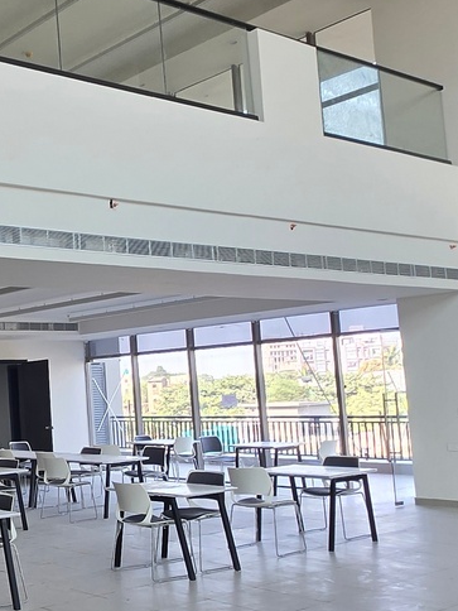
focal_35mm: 43
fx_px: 759
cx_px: -139
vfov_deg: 43.7
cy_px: 347
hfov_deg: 27.8
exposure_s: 1/50
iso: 25
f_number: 2.2
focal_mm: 1.7
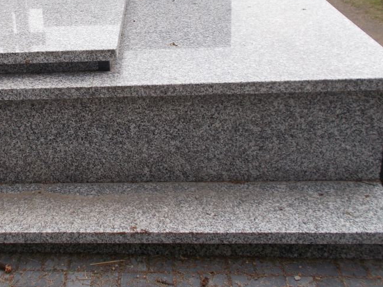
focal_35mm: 54
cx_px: 99
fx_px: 598
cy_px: 67
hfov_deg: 34.8
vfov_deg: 26.6
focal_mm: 6
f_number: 3.6
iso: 80
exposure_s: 1/400
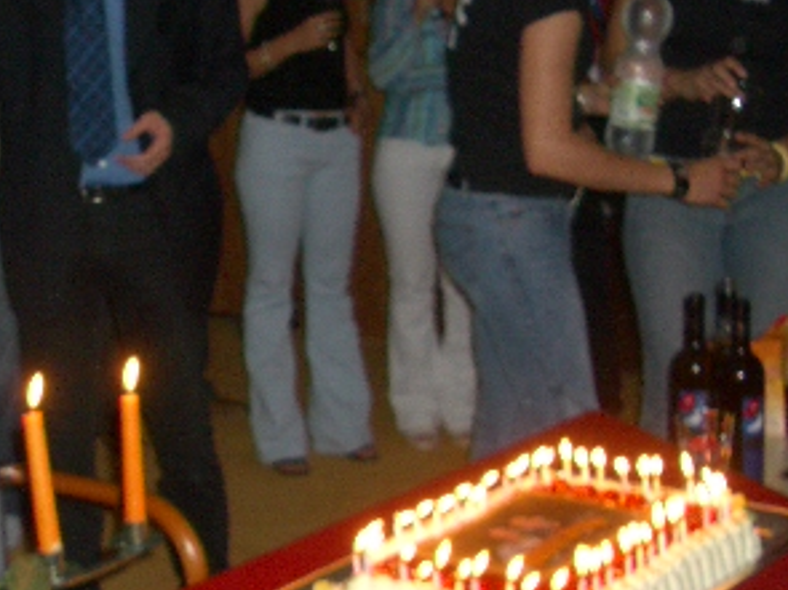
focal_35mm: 76
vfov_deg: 19.4
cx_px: 102
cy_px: 288
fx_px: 1729
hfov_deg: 25.0
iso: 100
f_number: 2.6
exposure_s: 1/60
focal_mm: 5.8
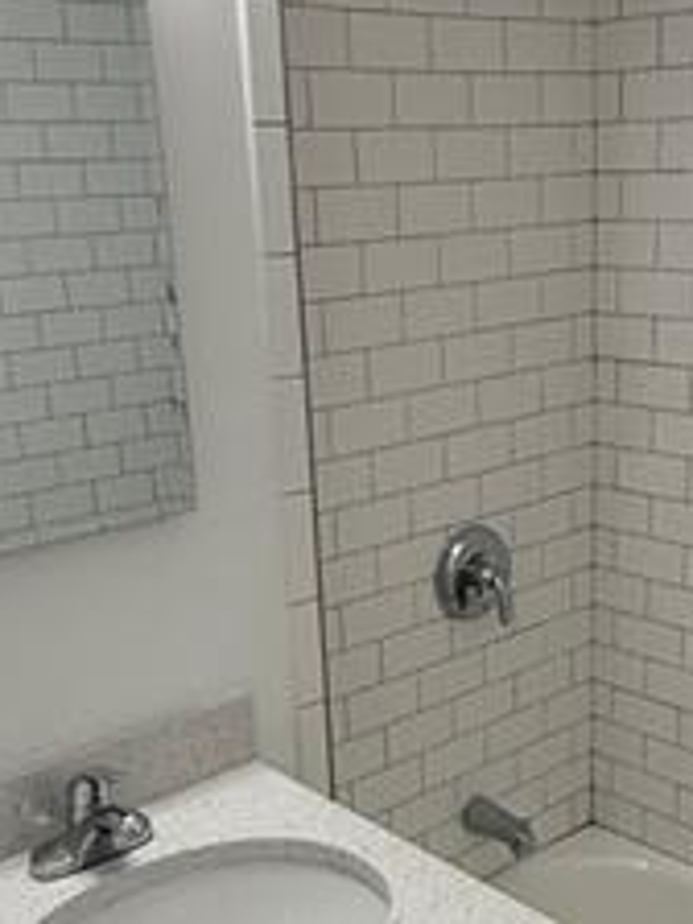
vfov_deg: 39.2
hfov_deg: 30.1
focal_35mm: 48
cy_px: 610
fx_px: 1281
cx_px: 450
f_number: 2.2
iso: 125
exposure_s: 1/120
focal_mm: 2.22
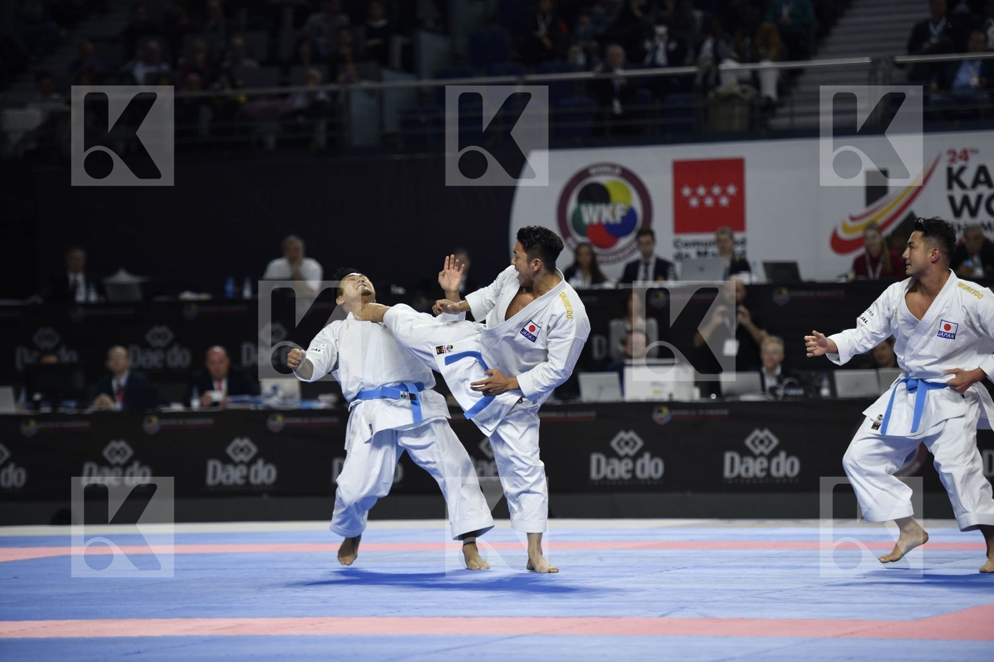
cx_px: 497
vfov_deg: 8.9
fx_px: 4279
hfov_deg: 13.2
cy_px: 331
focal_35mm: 155
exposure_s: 1/800
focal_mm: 155
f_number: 2.8
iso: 800
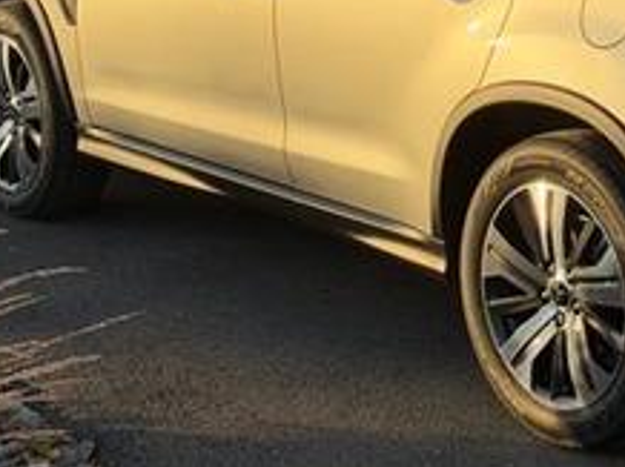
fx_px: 2002
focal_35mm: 111
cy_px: 52
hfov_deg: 17.4
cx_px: 593
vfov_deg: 13.2
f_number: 1.78
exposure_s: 1/2342
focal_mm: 6.76
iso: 64
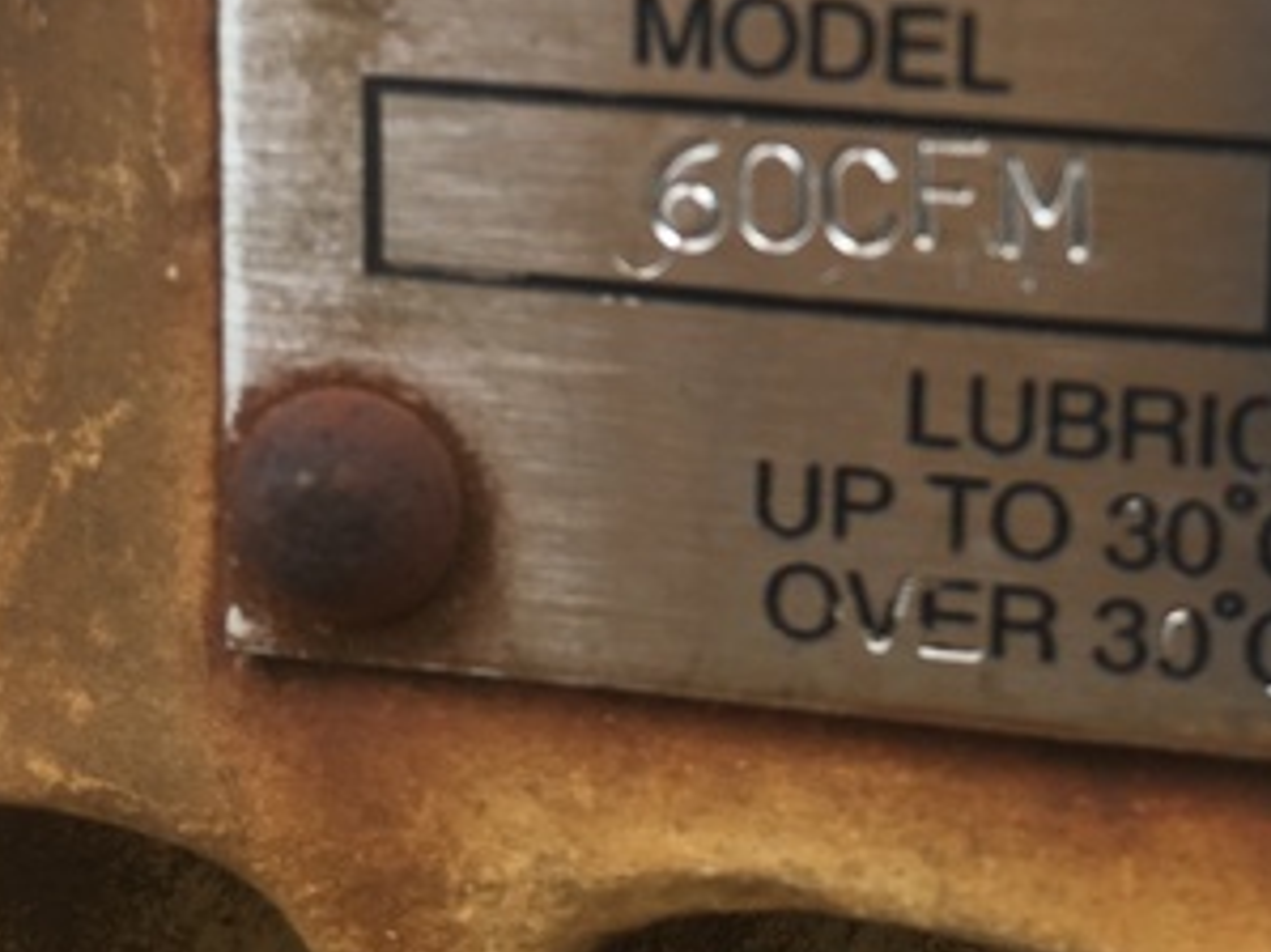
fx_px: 2349
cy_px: -19
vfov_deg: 22.0
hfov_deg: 29.3
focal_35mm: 64
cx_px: 1101
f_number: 2.2
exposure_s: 1/310
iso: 25
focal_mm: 4.15
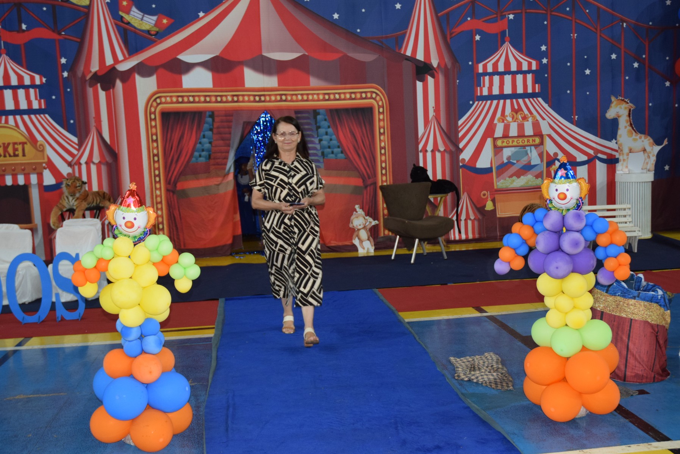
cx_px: 340
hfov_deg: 47.9
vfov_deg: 33.1
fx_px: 766
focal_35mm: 40
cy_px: 227
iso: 1100
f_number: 3.8
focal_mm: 27
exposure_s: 1/60
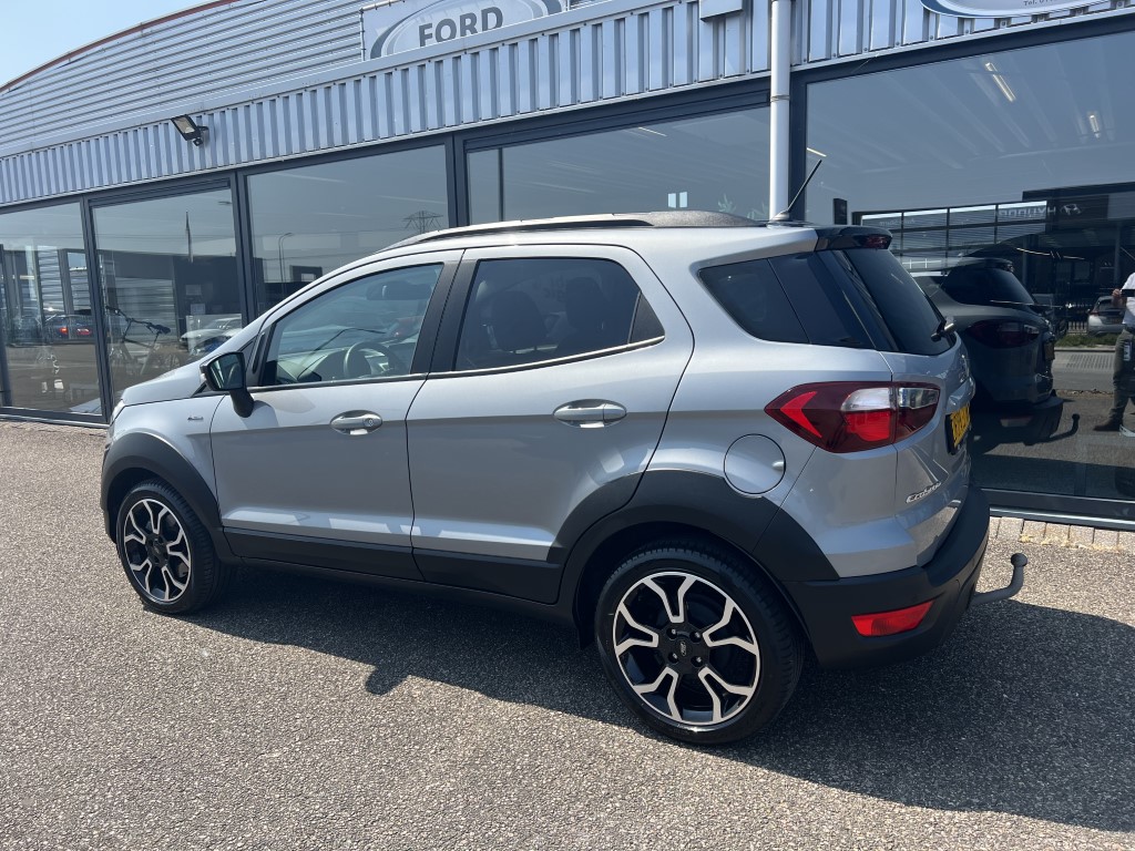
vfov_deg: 53.1
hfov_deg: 67.3
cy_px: 426
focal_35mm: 26
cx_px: 568
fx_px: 852
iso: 50
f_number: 1.5
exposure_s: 1/2252
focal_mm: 5.7
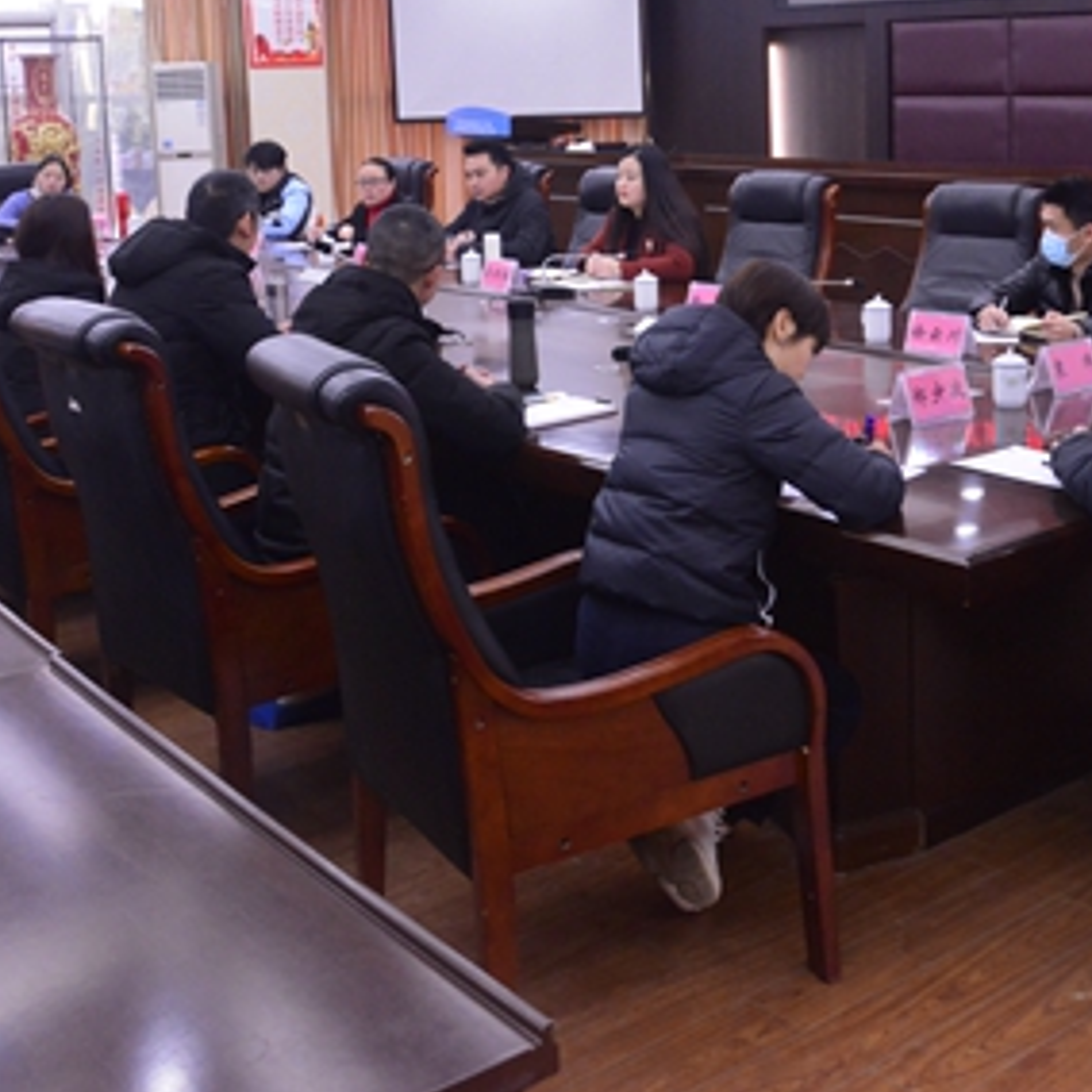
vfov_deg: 36.0
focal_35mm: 46
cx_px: 773
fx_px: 1642
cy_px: 283
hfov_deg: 36.2
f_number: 10
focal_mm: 24
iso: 5000
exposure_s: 1/40
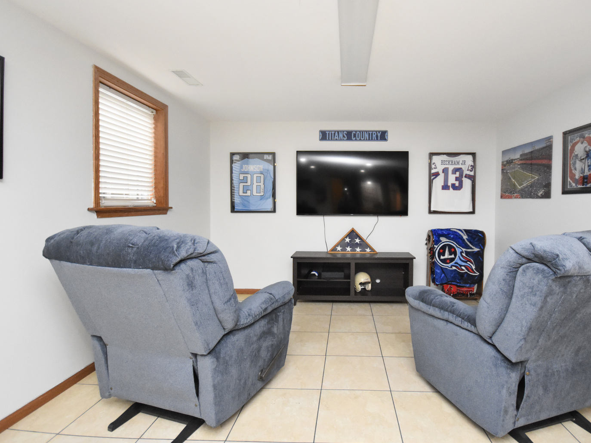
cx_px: 342
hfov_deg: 90.3
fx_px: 290
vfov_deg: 74.7
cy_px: 221
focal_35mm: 17
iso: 3200
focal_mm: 10
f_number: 4
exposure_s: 1/60
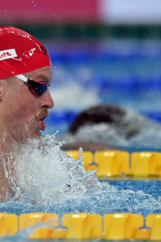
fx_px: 7278
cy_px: 118
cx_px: 12
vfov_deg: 1.9
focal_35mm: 1085
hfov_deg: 1.3
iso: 3200
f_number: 5.6
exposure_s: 1/2500
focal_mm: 680
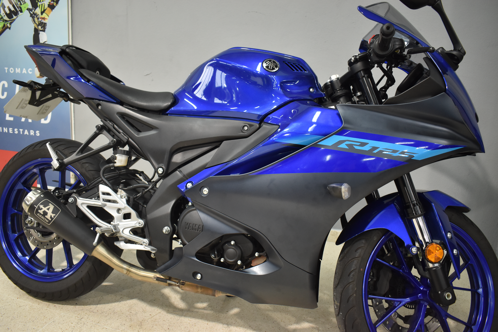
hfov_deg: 61.9
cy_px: 166
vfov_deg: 43.6
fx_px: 415
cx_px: 249
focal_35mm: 30
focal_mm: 20
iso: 800
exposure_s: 1/50
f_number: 3.5
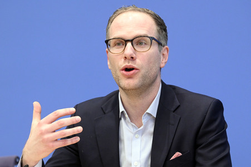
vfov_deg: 10.1
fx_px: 941
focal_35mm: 135
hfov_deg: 15.2
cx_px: 126
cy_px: 84
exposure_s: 1/640
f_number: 5
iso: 5000
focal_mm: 135
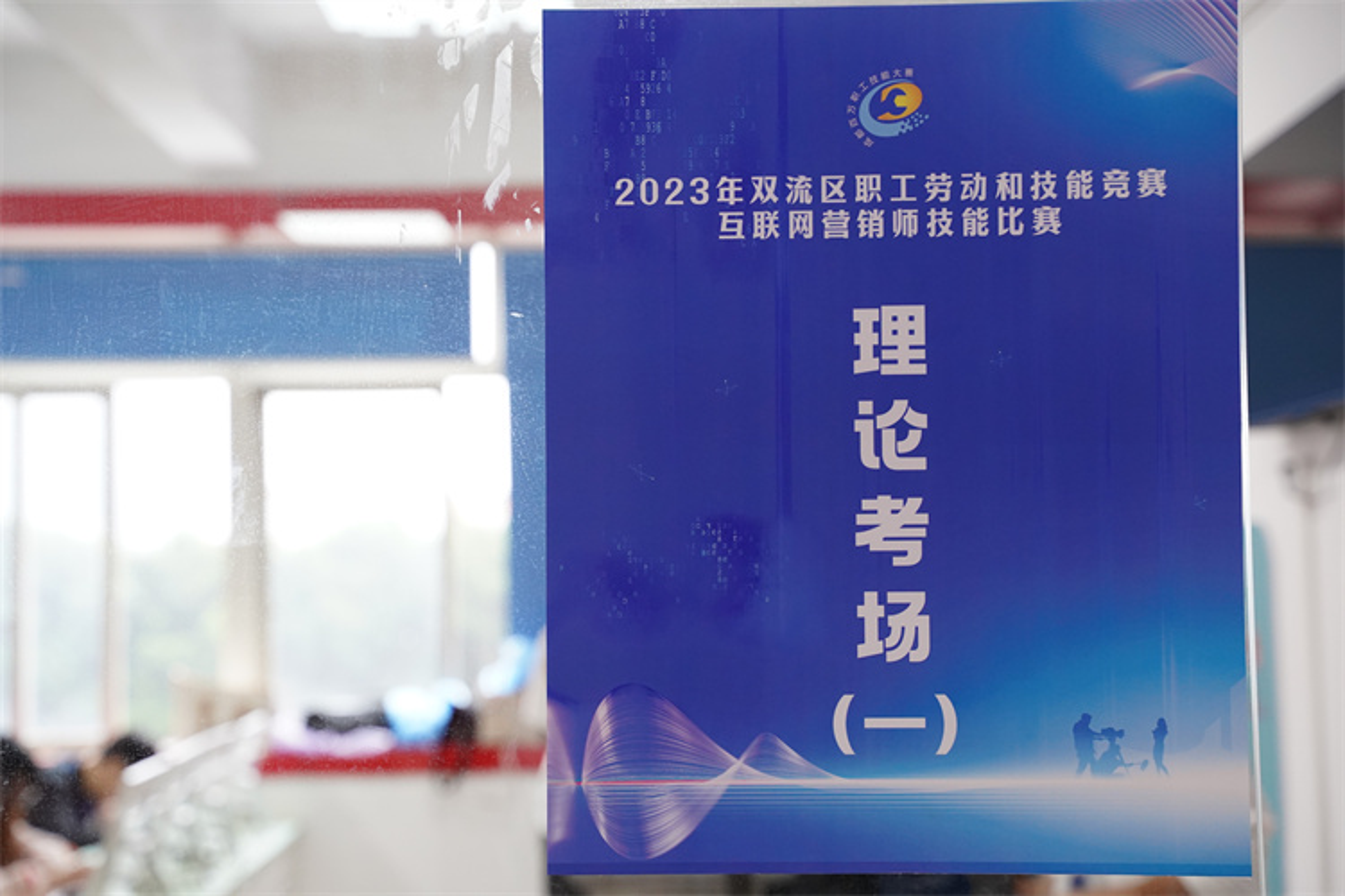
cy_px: 448
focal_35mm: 64
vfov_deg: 21.2
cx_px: 672
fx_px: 2391
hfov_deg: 31.4
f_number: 4.5
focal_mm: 64
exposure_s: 1/200
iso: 3200
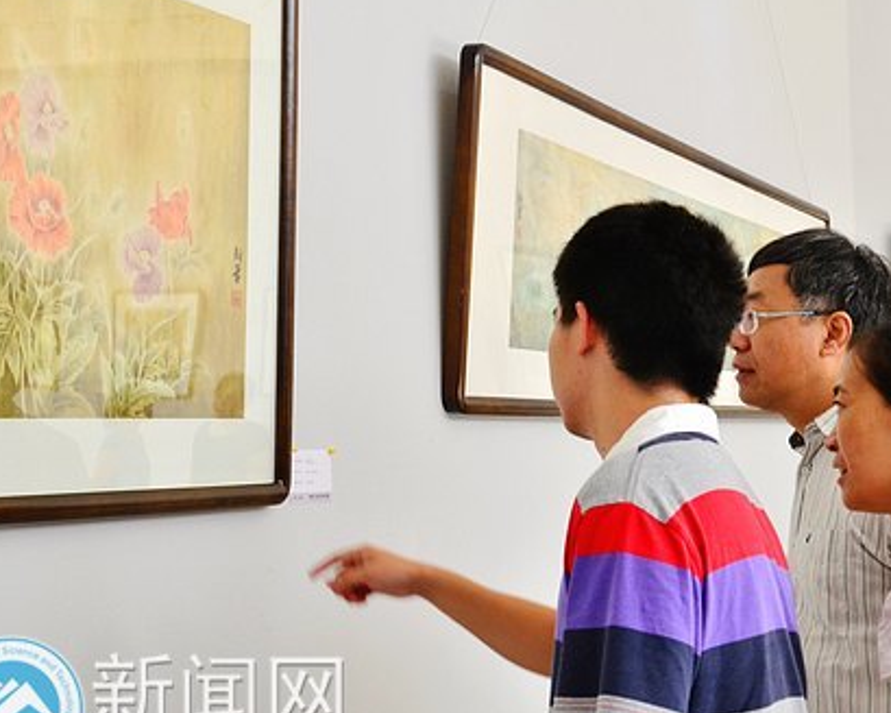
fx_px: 1740
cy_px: 370
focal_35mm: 66
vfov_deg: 23.1
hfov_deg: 28.6
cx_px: 569
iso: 800
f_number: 8
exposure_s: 1/125
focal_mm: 32
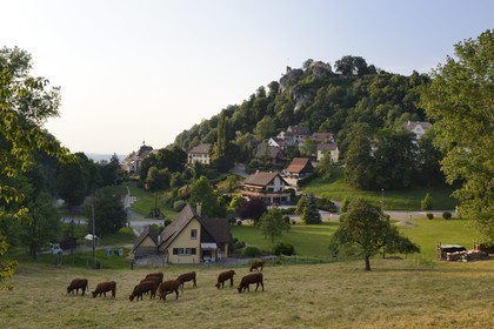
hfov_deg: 58.7
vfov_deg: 41.1
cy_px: 164
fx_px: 439
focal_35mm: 32
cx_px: 247
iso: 200
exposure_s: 1/125
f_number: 11
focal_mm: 32
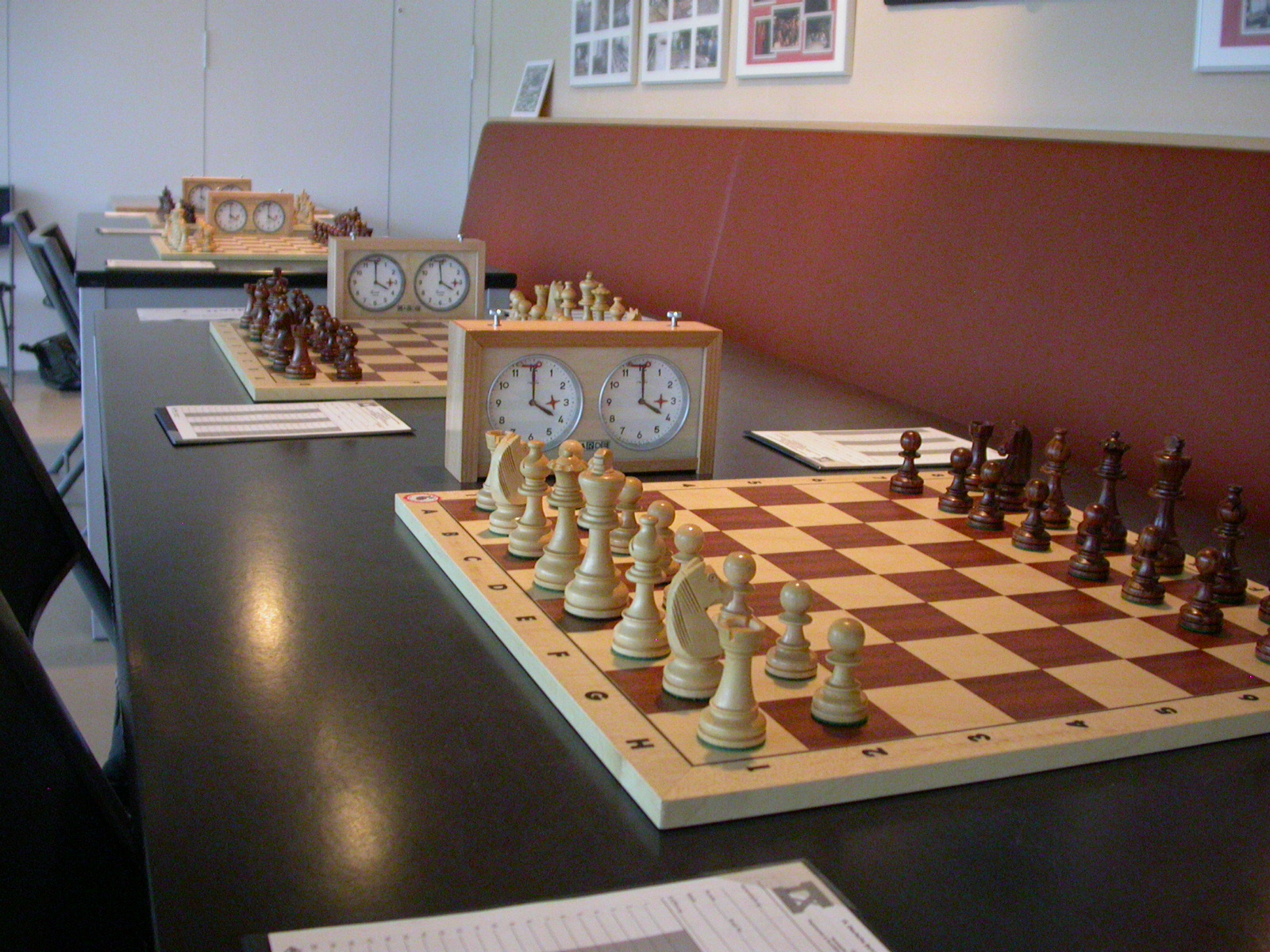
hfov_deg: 49.0
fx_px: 1394
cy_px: 476
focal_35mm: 38
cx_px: 635
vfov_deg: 37.7
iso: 400
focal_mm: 7.85
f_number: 2.6
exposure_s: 1/42
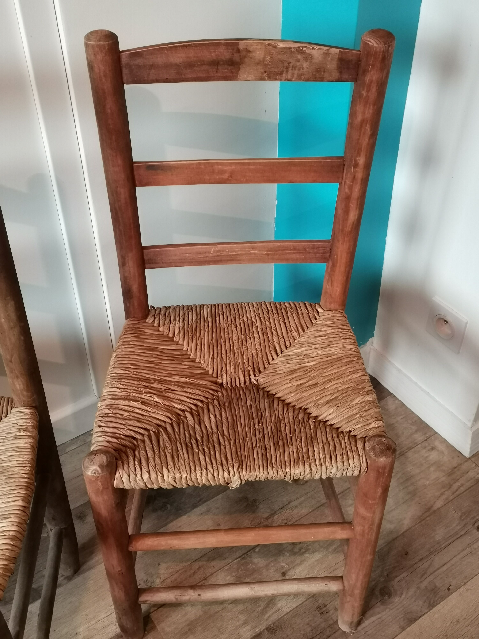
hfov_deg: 36.8
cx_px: 240
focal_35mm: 39
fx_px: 720
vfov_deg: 47.9
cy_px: 320
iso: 320
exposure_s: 1/120
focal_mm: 4.75
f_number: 1.8
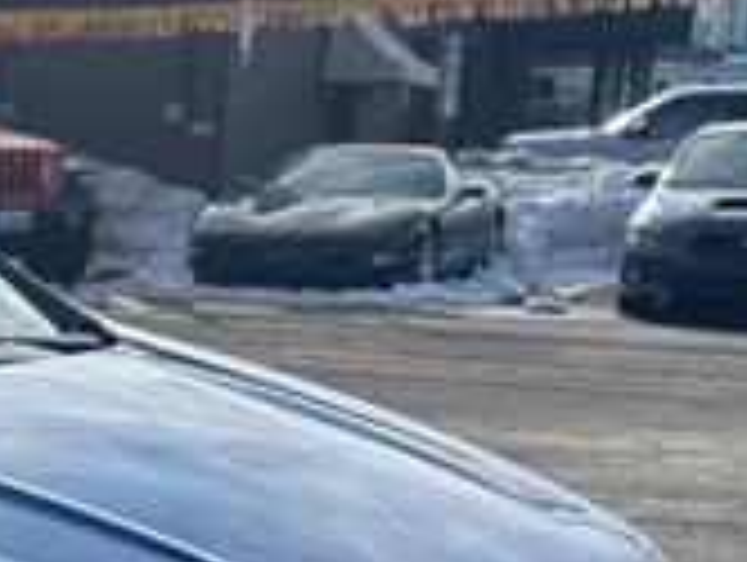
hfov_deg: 17.4
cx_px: -418
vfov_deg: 14.6
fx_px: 2161
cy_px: 571
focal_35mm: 100
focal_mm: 5.7
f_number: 1.5
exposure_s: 1/3968
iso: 50
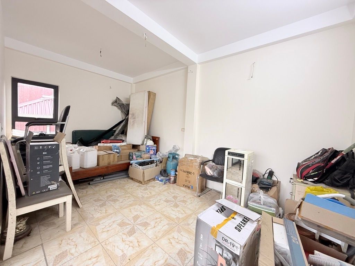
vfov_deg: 85.7
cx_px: 178
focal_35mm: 14
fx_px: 144
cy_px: 133
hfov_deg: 102.1
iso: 160
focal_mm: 2.22
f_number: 2.2
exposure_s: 1/99
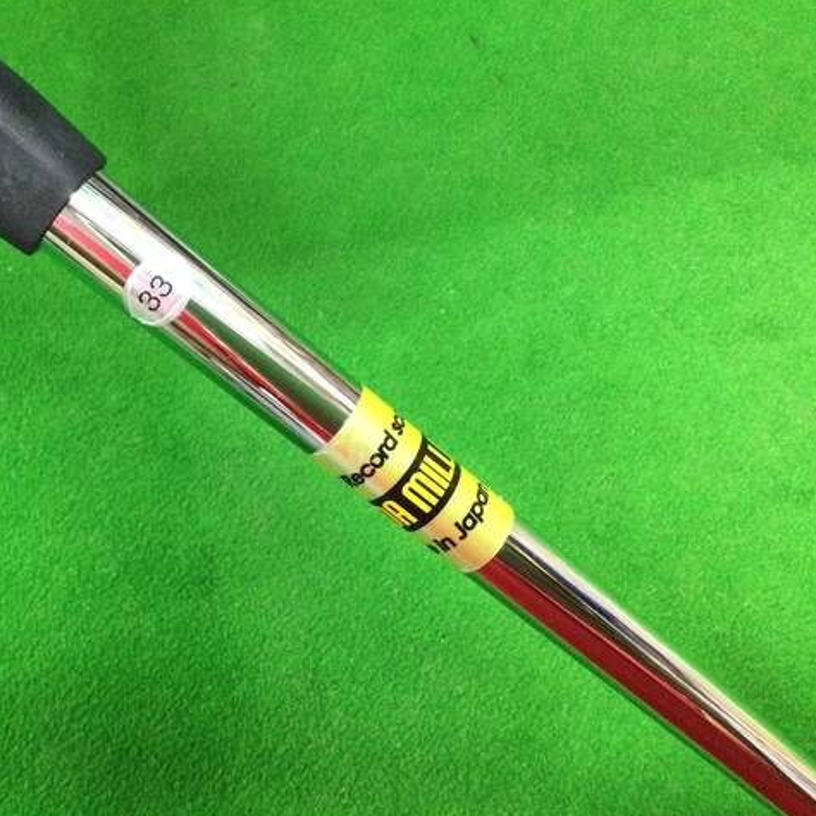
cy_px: 408
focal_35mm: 37
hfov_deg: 44.5
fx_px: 987
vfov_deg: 44.9
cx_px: 300
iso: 160
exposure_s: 1/30
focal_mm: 3.3
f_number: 2.4
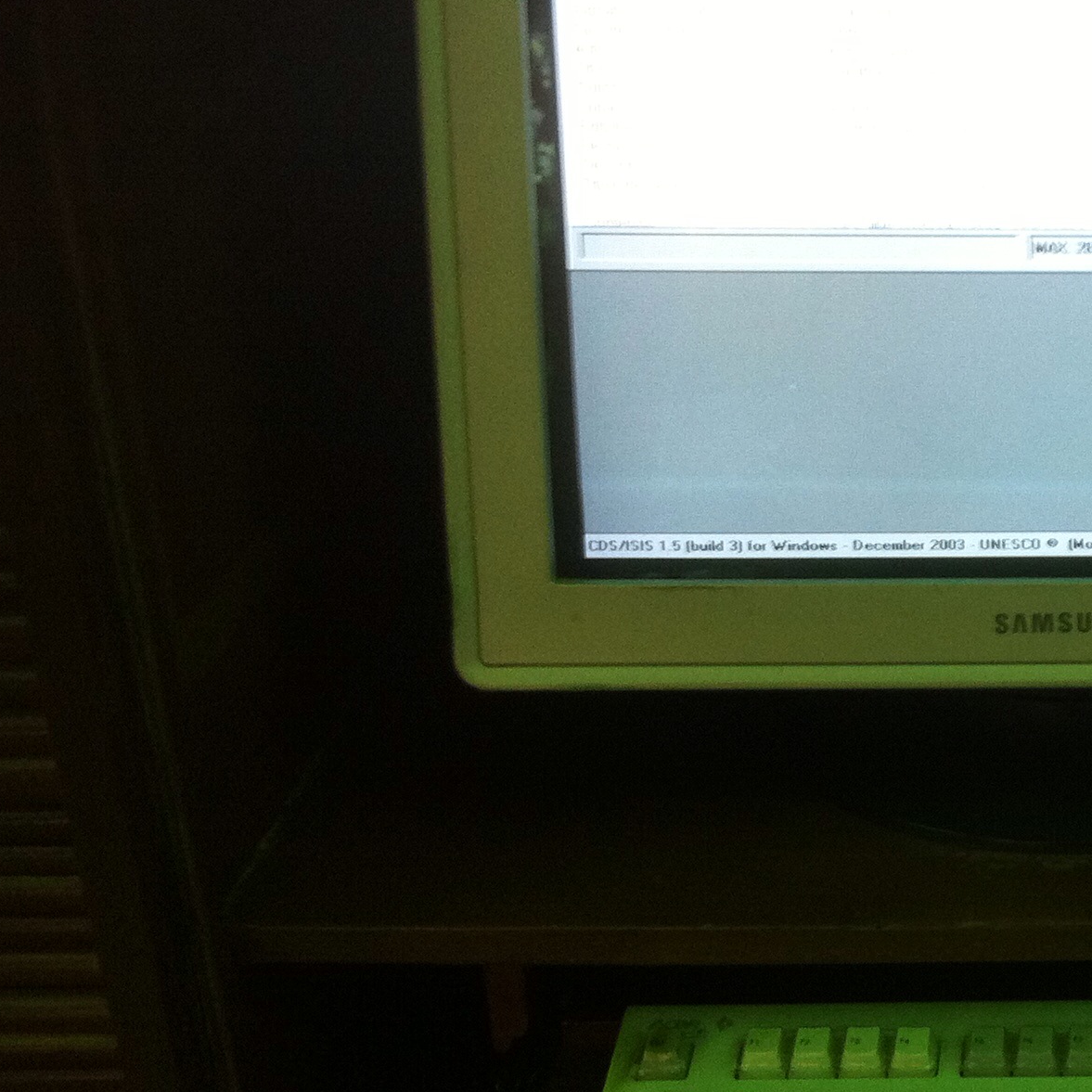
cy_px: 493
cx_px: 1188
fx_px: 2427
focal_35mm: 68
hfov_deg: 23.8
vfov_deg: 25.3
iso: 160
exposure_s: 1/15
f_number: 2.8
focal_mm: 3.85
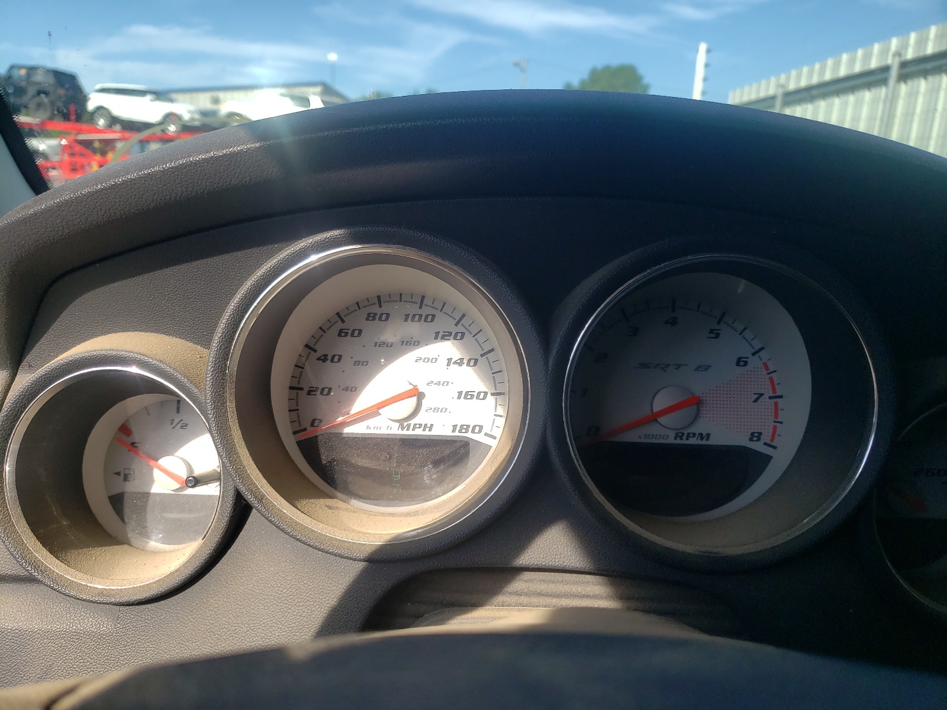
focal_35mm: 26
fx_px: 711
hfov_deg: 67.3
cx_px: 474
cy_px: 355
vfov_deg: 53.1
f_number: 1.5
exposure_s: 1/1250
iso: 50
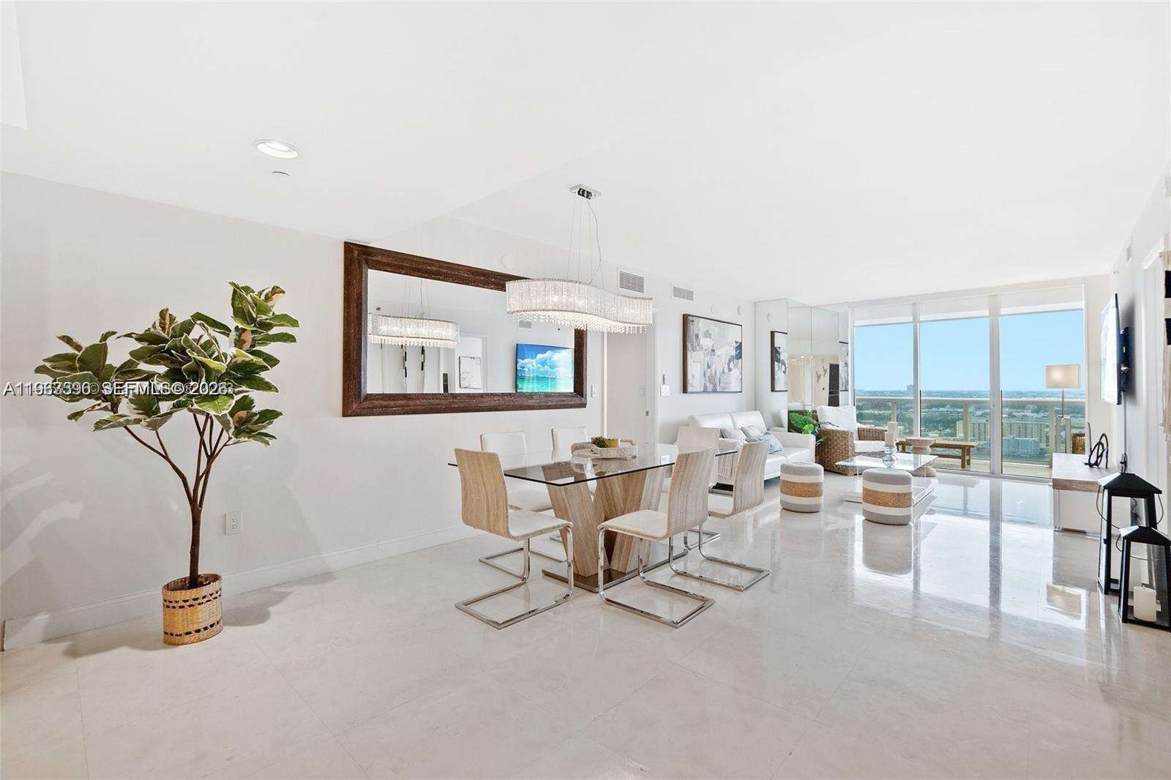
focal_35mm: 15
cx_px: 586
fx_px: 488
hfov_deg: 100.4
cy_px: 390
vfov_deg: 77.3
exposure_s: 1/15
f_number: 8
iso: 400
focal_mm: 10
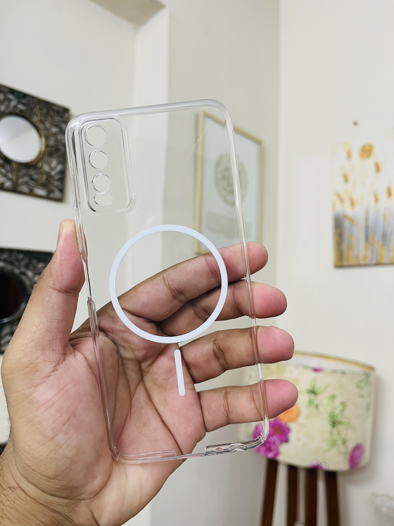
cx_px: 197
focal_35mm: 26
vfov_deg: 67.3
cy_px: 263
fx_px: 395
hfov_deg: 53.1
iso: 64
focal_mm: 5.1
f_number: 1.6
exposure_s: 1/50
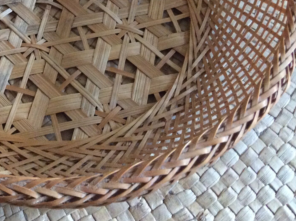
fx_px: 504
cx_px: 42
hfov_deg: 31.5
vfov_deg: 24.1
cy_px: 26
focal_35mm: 59
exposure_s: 1/25
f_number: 2.4
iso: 320
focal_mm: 3.3
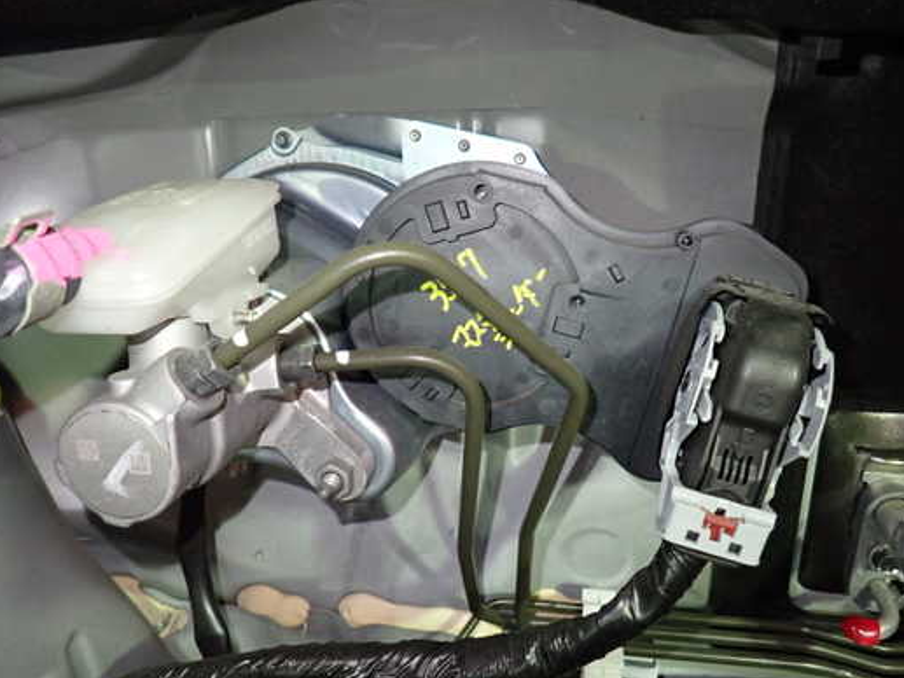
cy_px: 346
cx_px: 430
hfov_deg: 61.6
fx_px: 758
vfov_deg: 48.2
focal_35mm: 29
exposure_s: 1/30
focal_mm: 4.5
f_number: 2
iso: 500
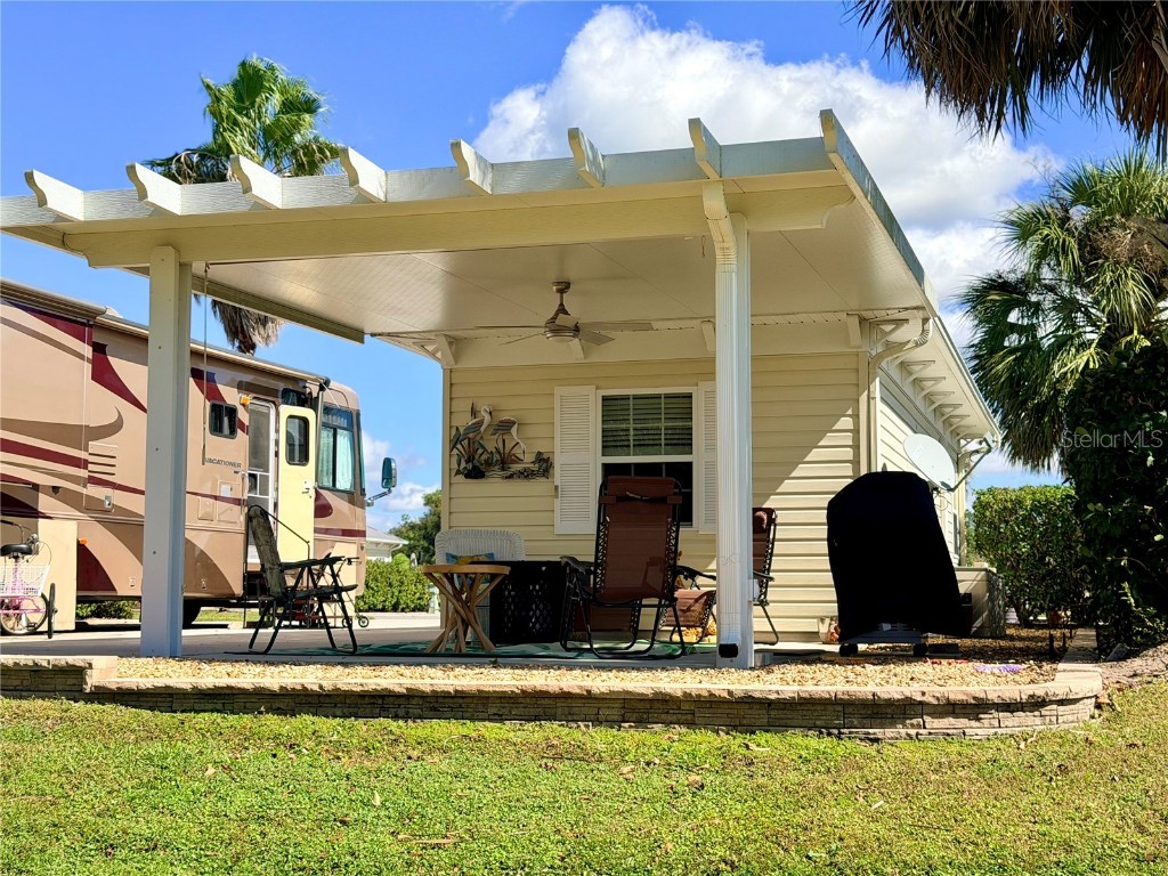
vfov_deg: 30.3
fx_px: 1620
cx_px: 584
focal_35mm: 48
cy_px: 438
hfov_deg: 39.7
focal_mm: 6.76
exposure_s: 1/4587
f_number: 1.78
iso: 80
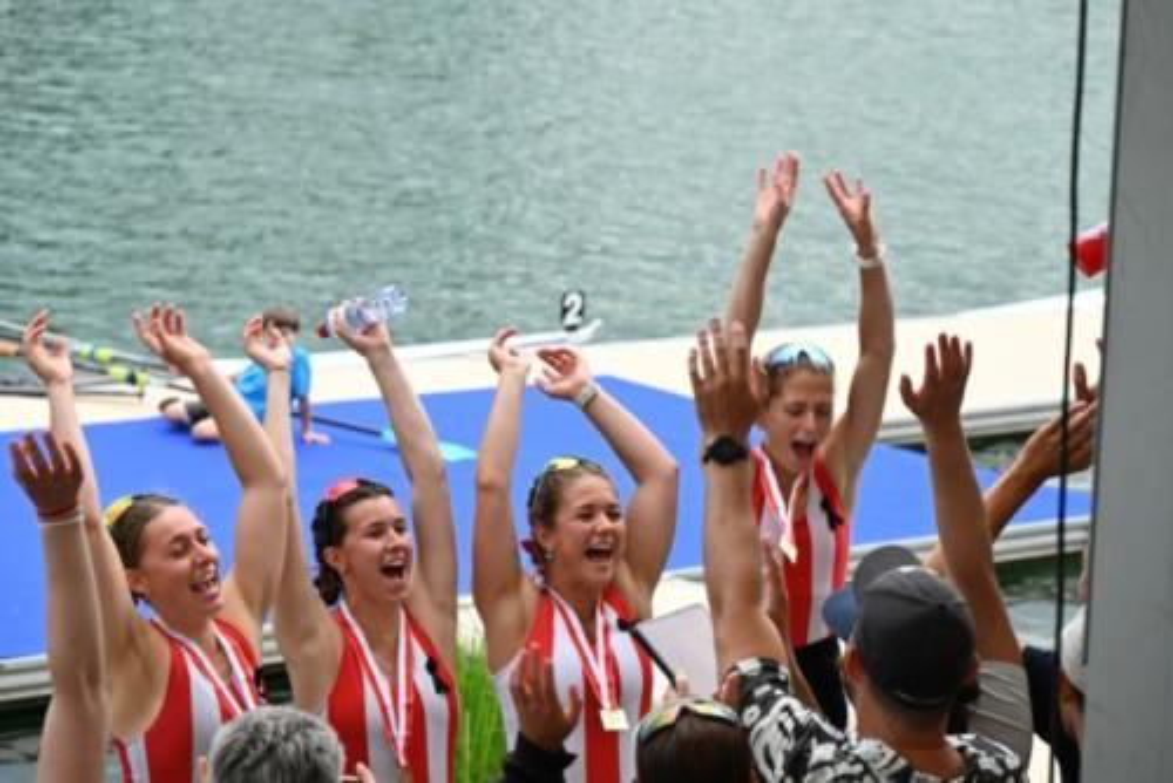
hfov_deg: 18.6
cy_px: 392
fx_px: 3586
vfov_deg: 12.5
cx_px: 586
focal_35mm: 110
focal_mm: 110
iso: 280
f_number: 6.3
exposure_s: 1/250
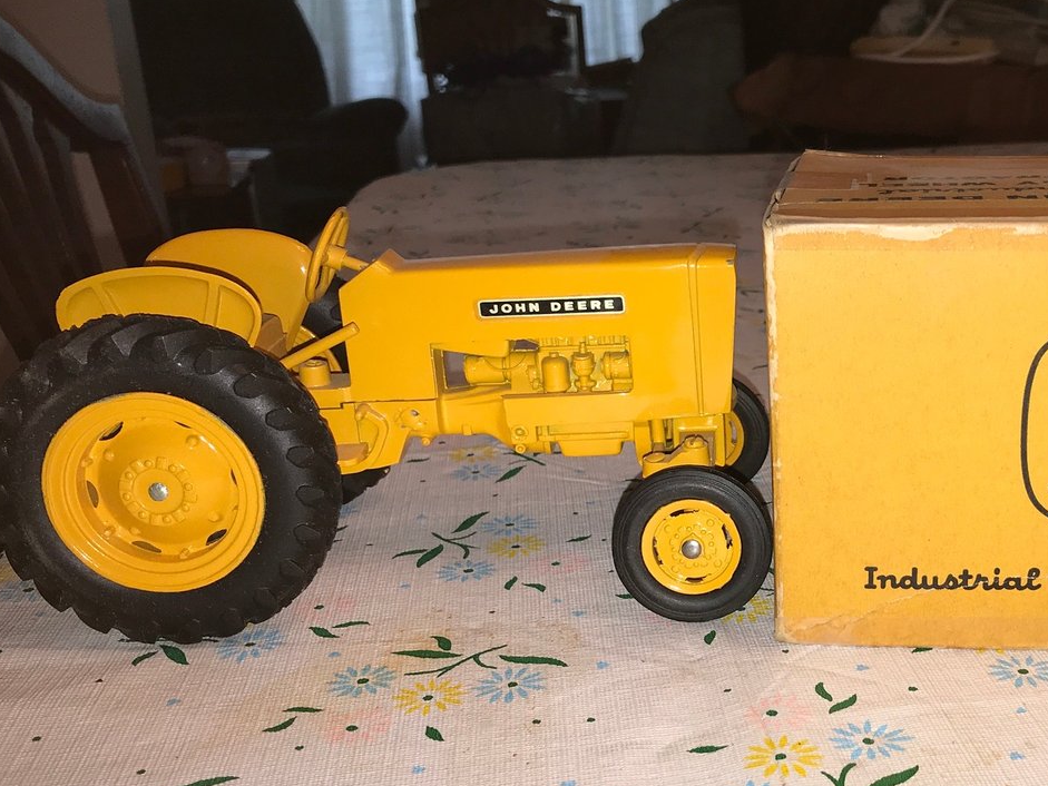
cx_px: 819
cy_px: 500
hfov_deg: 40.5
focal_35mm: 45
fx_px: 1363
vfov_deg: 32.0
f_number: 1.8
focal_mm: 3.99
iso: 20
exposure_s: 1/96
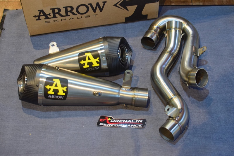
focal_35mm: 52
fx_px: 342
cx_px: 117
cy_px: 78
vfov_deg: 25.8
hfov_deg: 37.8
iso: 1250
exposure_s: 1/30
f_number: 4.5
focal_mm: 35
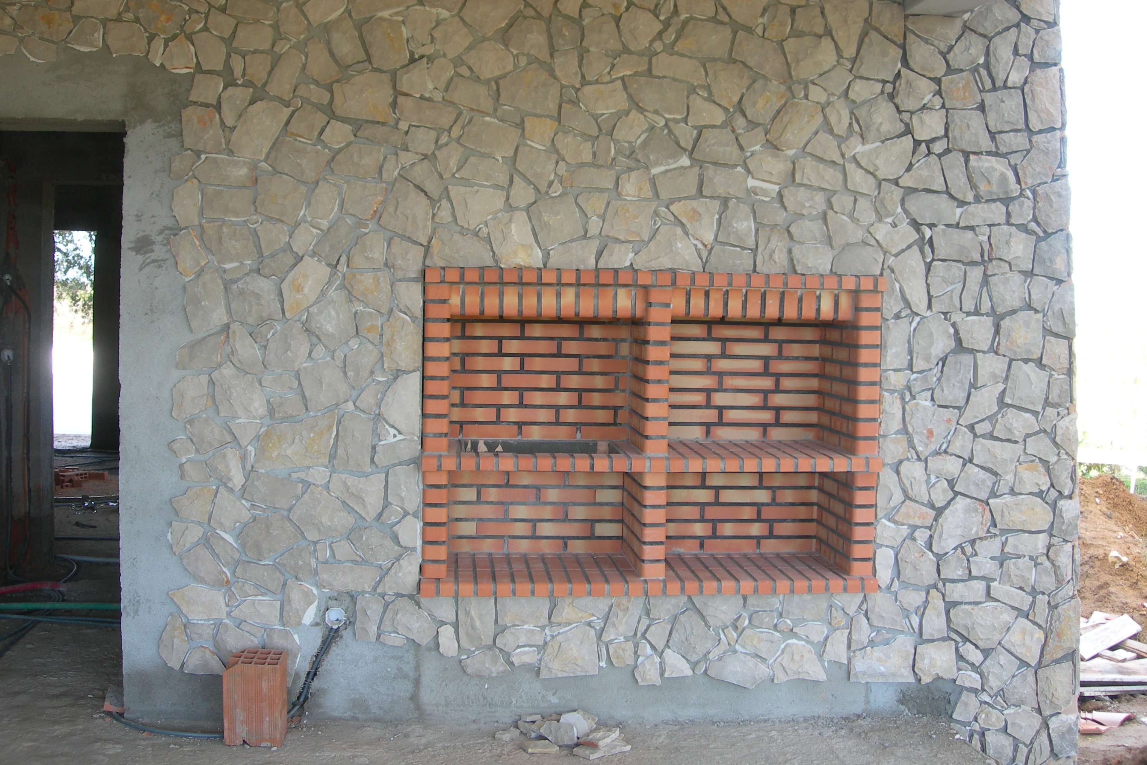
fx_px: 1274
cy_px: 336
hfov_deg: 48.5
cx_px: 570
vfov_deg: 33.4
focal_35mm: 40
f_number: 2.8
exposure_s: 1/50
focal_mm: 7.8
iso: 50
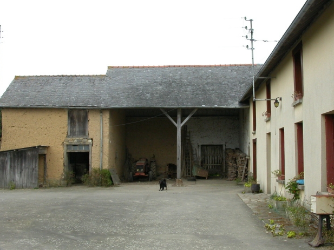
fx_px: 405
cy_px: 124
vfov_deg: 34.4
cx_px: 175
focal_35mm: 42
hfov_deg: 44.8
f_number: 5.3
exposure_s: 1/167
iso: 100
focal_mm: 7.85
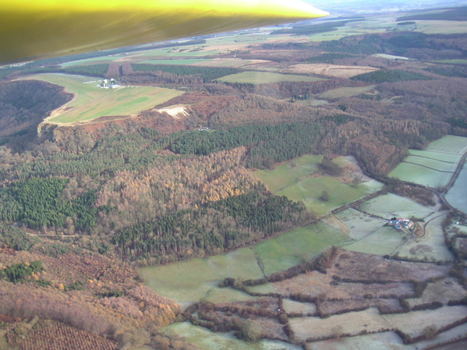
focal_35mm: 38
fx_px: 513
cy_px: 175
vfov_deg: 37.7
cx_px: 234
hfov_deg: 49.0
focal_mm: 6
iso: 50
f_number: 2.8
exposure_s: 1/100
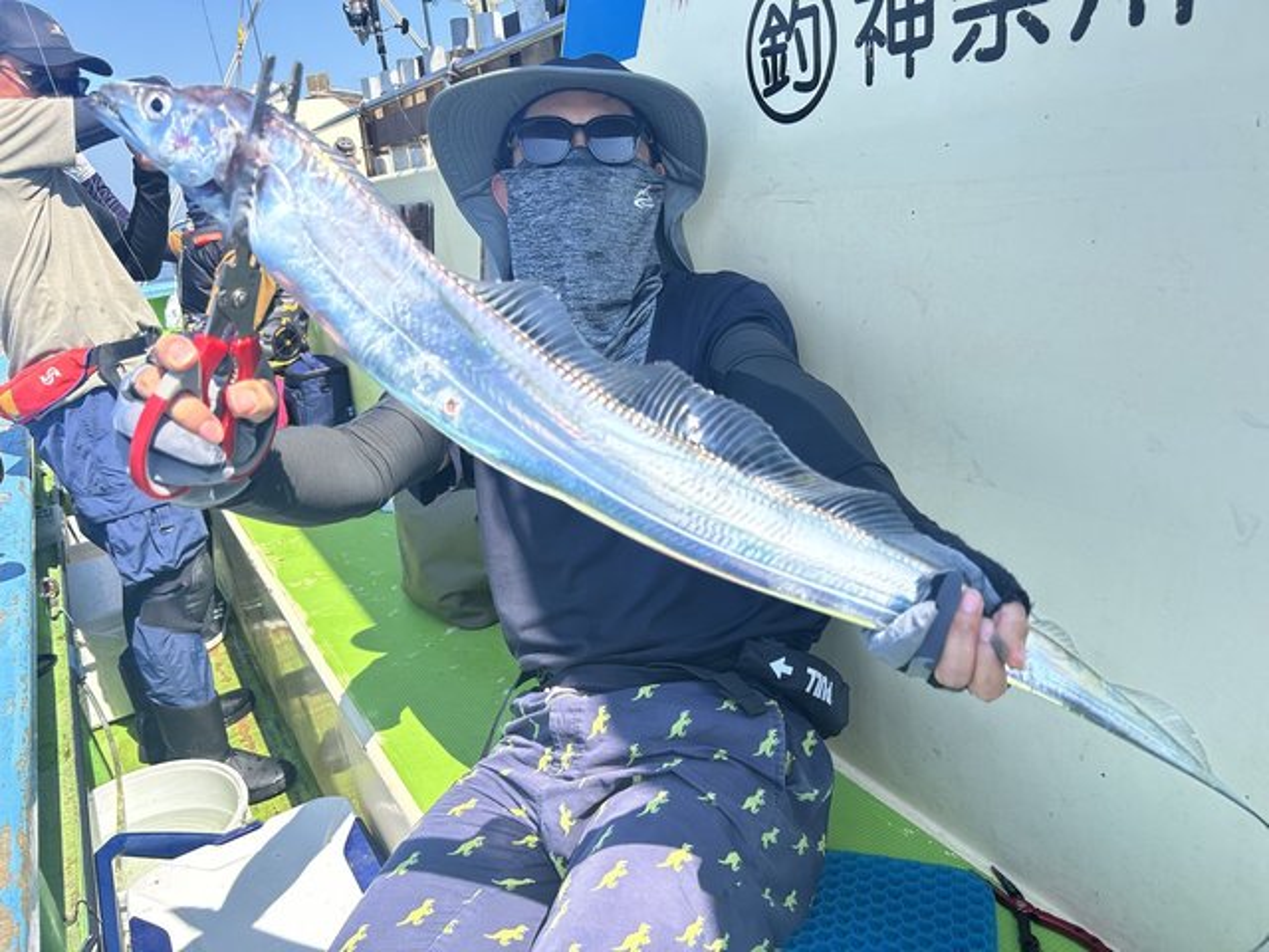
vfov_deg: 53.1
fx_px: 953
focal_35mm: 26
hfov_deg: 67.3
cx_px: 634
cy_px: 476
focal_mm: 5.7
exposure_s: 1/1751
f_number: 1.5
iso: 50
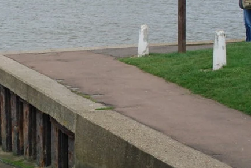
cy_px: 83
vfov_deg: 11.9
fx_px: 810
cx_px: 20
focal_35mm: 116
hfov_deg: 17.3
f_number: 8
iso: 200
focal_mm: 28
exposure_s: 1/80
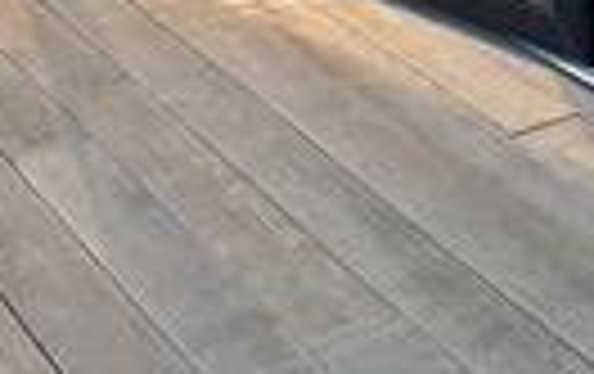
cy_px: -457
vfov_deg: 11.3
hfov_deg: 20.5
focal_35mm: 101
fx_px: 1638
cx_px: 351
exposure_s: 1/50
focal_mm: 6.86
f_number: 1.78
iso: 640
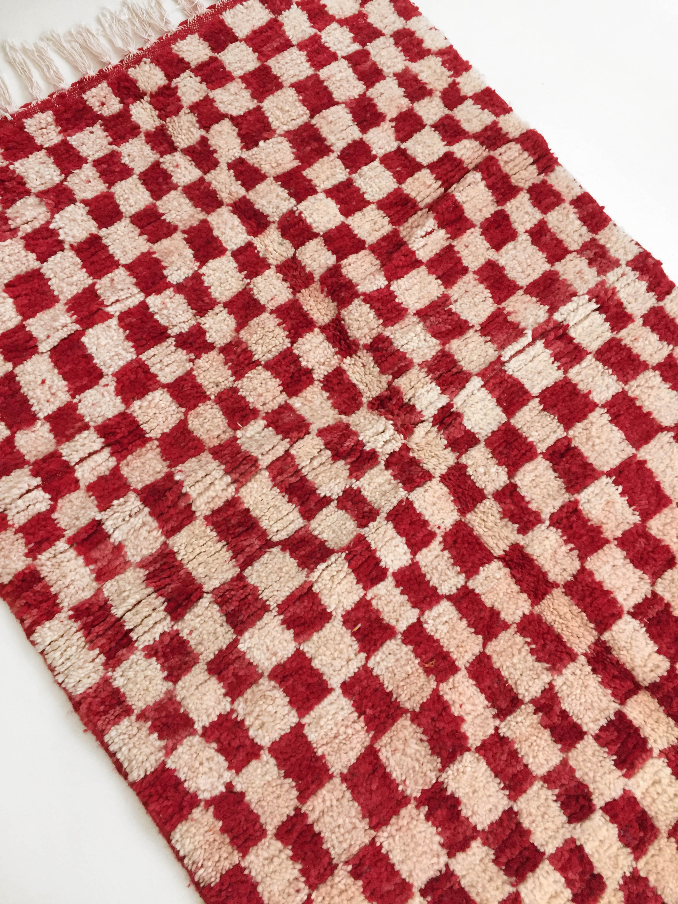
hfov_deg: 48.2
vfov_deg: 61.7
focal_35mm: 29
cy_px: 452
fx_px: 757
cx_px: 339
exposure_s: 1/33
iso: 200
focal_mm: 4.15
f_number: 2.2
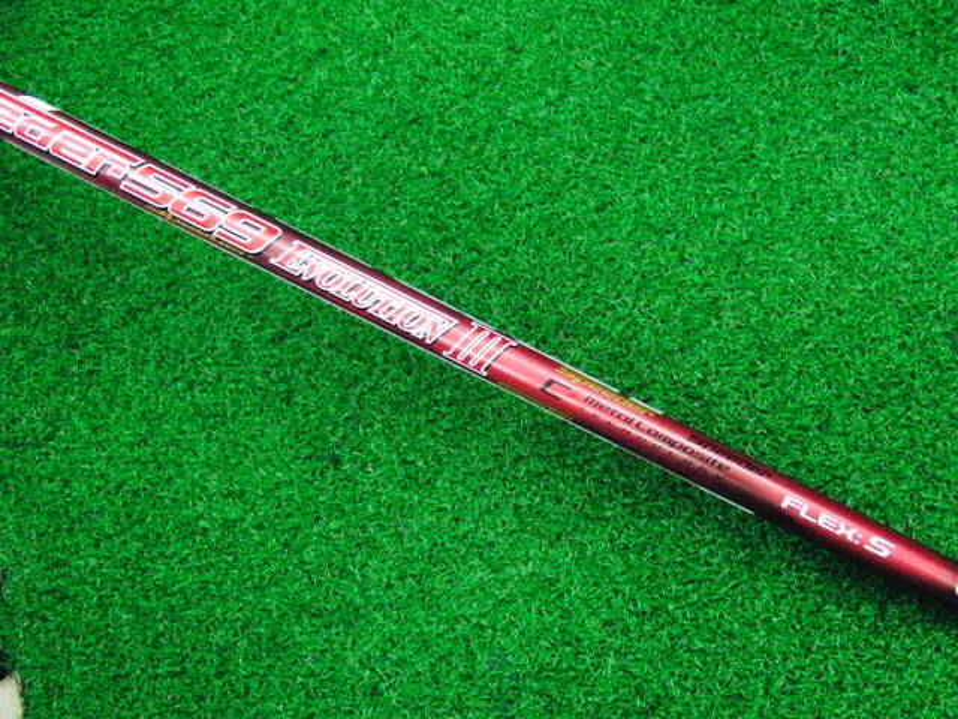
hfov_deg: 50.1
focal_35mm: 37
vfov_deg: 38.7
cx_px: 479
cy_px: 360
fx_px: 1024
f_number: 3.6
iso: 3200
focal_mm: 6.42
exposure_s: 1/250
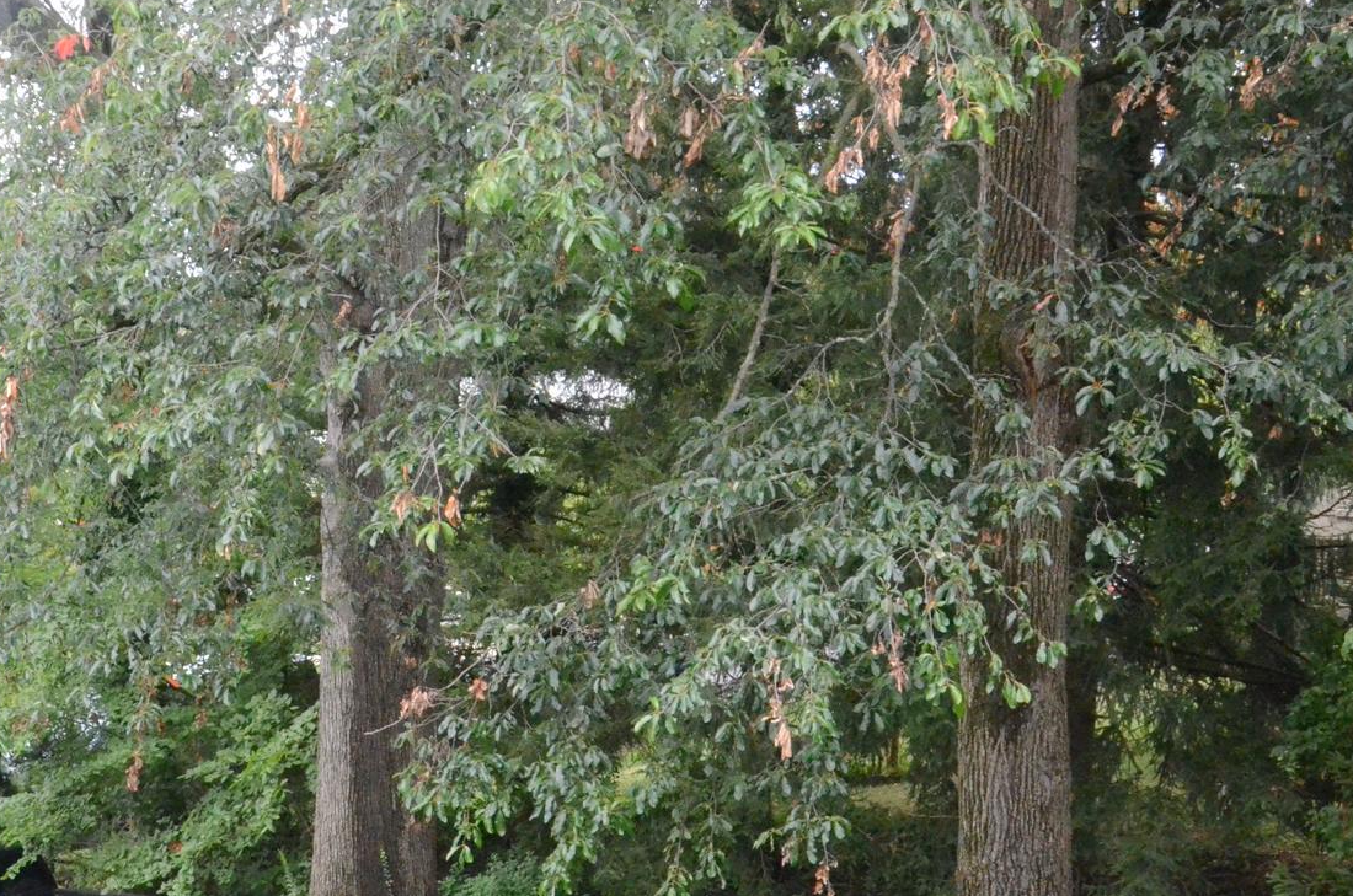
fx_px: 2513
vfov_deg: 20.0
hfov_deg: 29.7
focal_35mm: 67
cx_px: 339
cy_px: 710
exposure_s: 1/250
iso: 6400
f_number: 16
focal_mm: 24
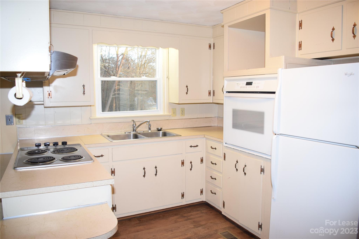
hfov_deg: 67.4
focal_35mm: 27
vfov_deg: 47.9
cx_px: 180
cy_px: 120
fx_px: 269
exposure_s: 1/60
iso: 500
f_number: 4
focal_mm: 18
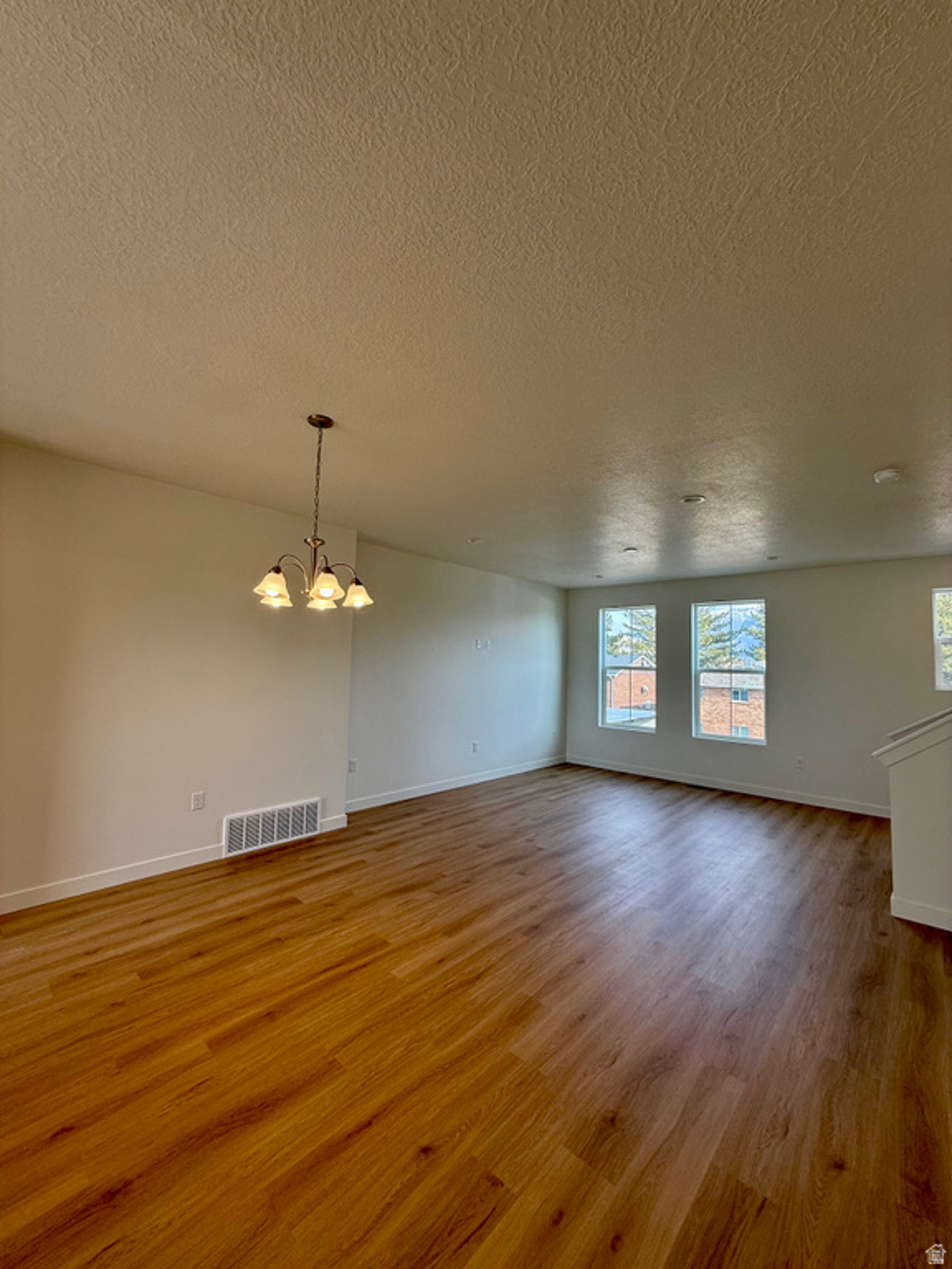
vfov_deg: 102.1
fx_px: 513
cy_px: 634
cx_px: 476
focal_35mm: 14
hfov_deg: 85.7
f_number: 2.2
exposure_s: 1/120
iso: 64
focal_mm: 2.22
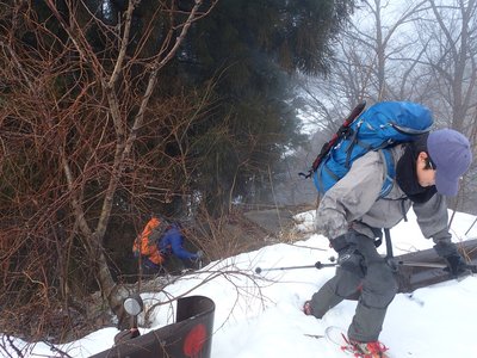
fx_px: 441
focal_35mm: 32
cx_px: 238
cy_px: 179
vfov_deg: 44.2
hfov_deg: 56.8
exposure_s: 1/125
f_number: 3.2
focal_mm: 5.87
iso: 100
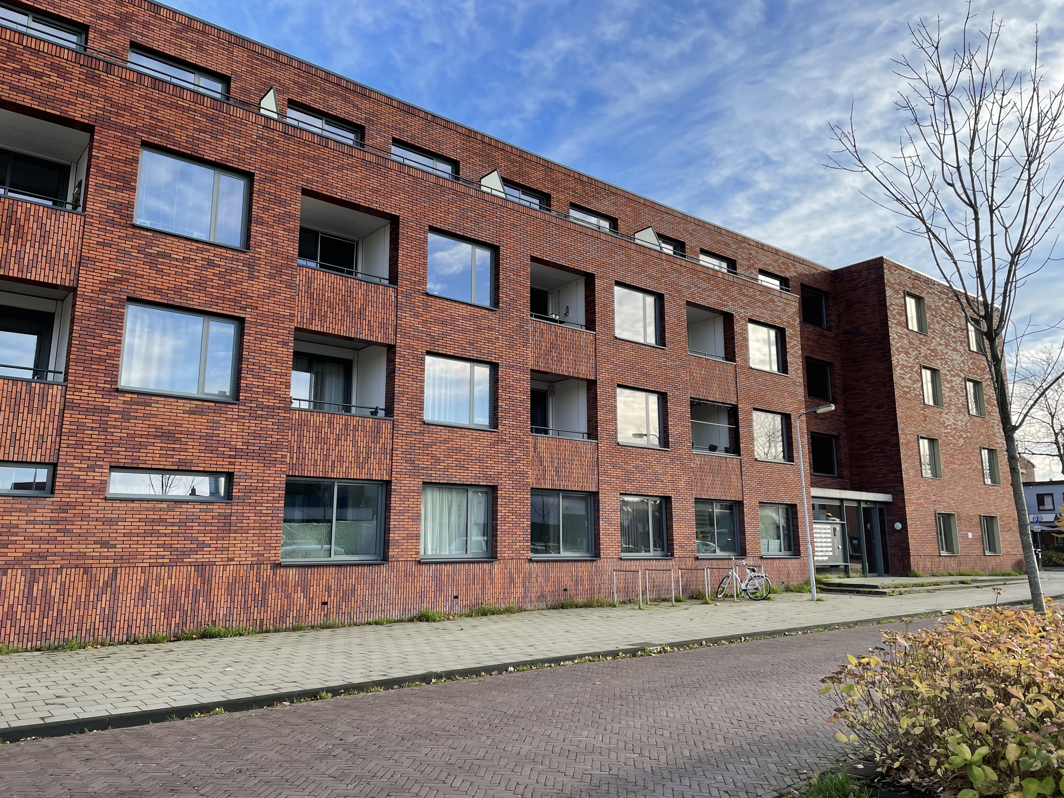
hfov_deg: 67.3
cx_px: 532
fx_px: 799
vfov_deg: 53.1
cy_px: 399
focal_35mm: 26
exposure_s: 1/1125
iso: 32
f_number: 1.6
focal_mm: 4.2
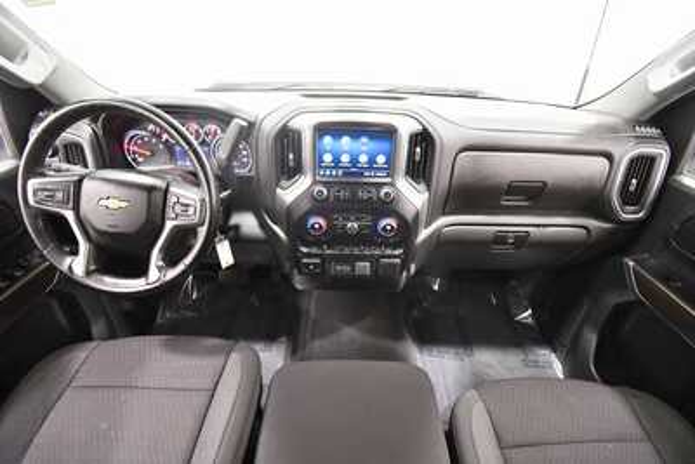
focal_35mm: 15
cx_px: 348
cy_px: 232
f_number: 4.5
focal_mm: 10
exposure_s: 1/60
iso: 4000
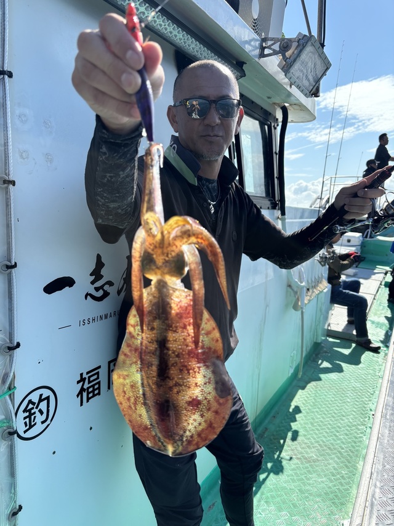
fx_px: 395
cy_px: 263
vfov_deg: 67.3
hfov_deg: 53.0
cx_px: 197
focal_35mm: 26
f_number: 1.6
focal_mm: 5.96
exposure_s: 1/1876
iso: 50
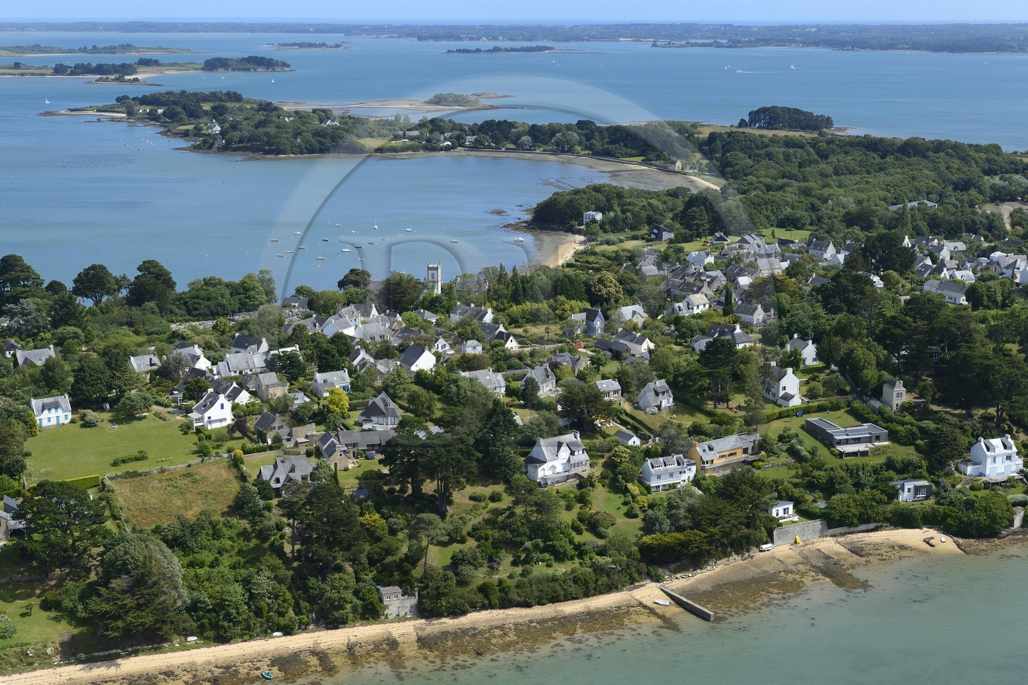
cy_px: 342
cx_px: 514
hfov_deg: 39.6
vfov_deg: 27.0
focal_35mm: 50
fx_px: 1427
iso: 400
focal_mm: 50
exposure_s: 1/1000
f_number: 6.3
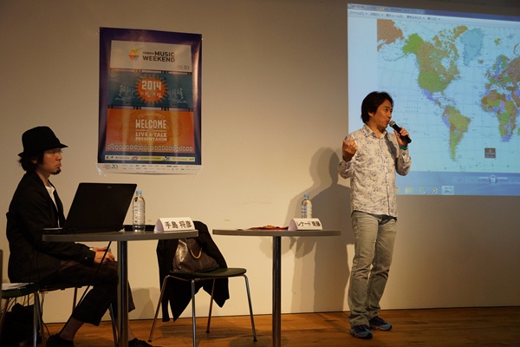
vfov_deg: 29.9
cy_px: 174
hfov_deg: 43.6
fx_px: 650
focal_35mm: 45
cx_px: 260
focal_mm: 45
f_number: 4.5
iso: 800
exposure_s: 1/125
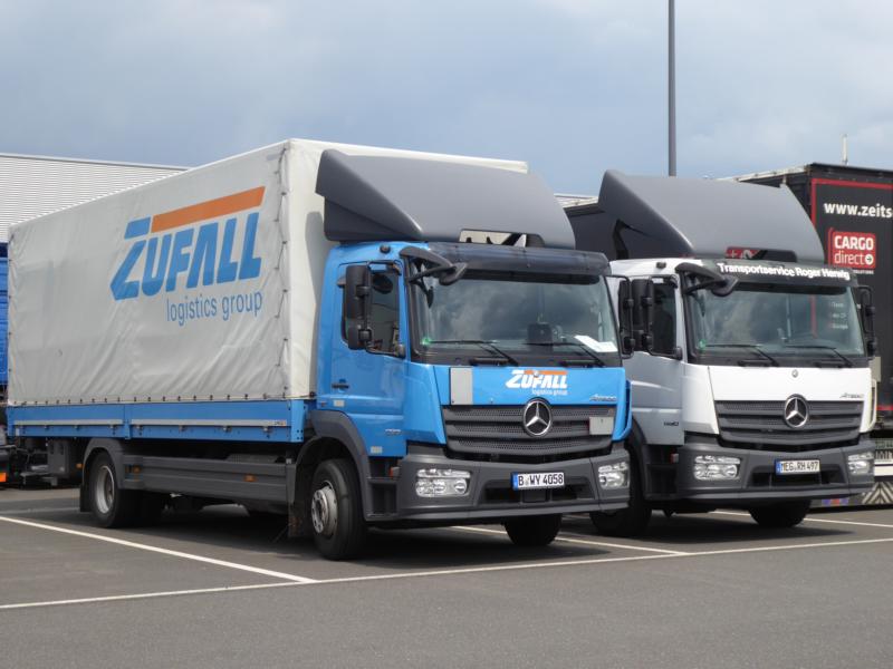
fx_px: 1470
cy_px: 334
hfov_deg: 33.8
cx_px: 446
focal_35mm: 57
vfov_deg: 25.7
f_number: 4.2
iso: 100
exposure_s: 1/640
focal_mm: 10.3
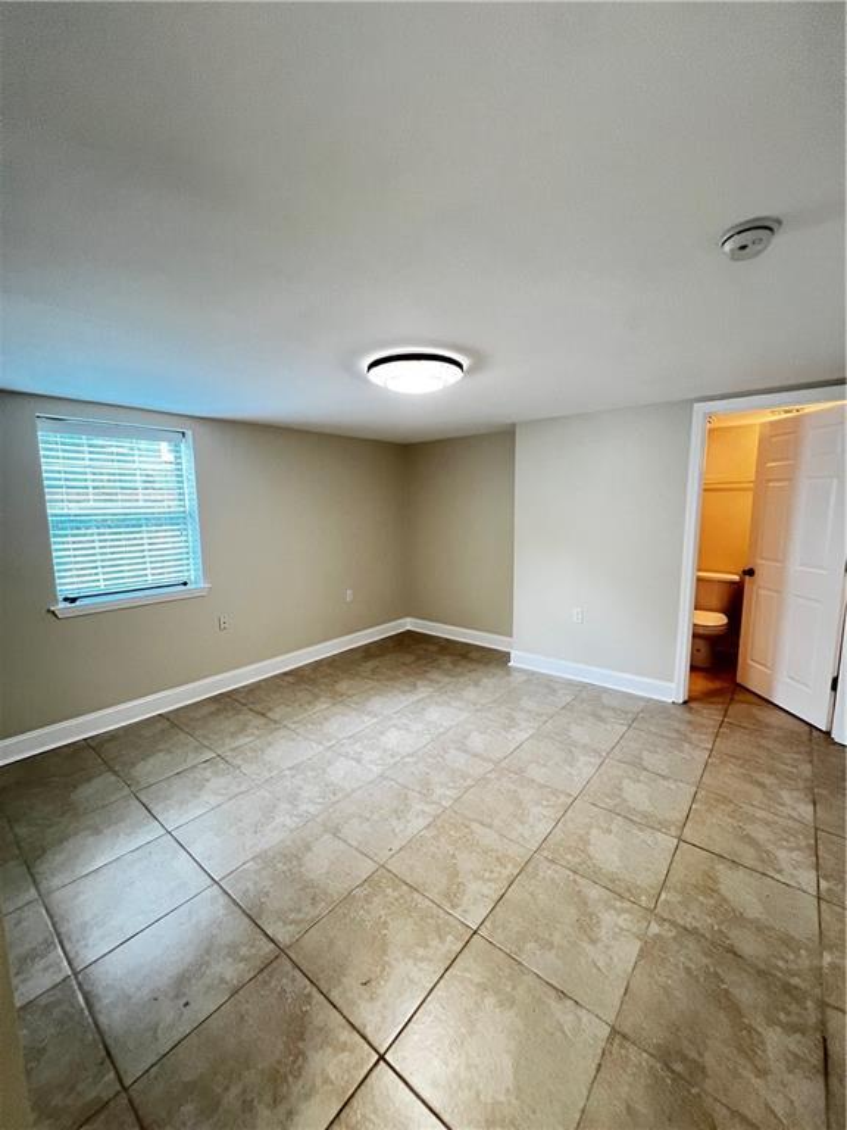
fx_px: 424
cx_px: 424
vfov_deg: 106.2
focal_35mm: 13
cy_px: 565
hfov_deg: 89.9
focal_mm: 1.57
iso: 320
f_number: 1.8
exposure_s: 1/60
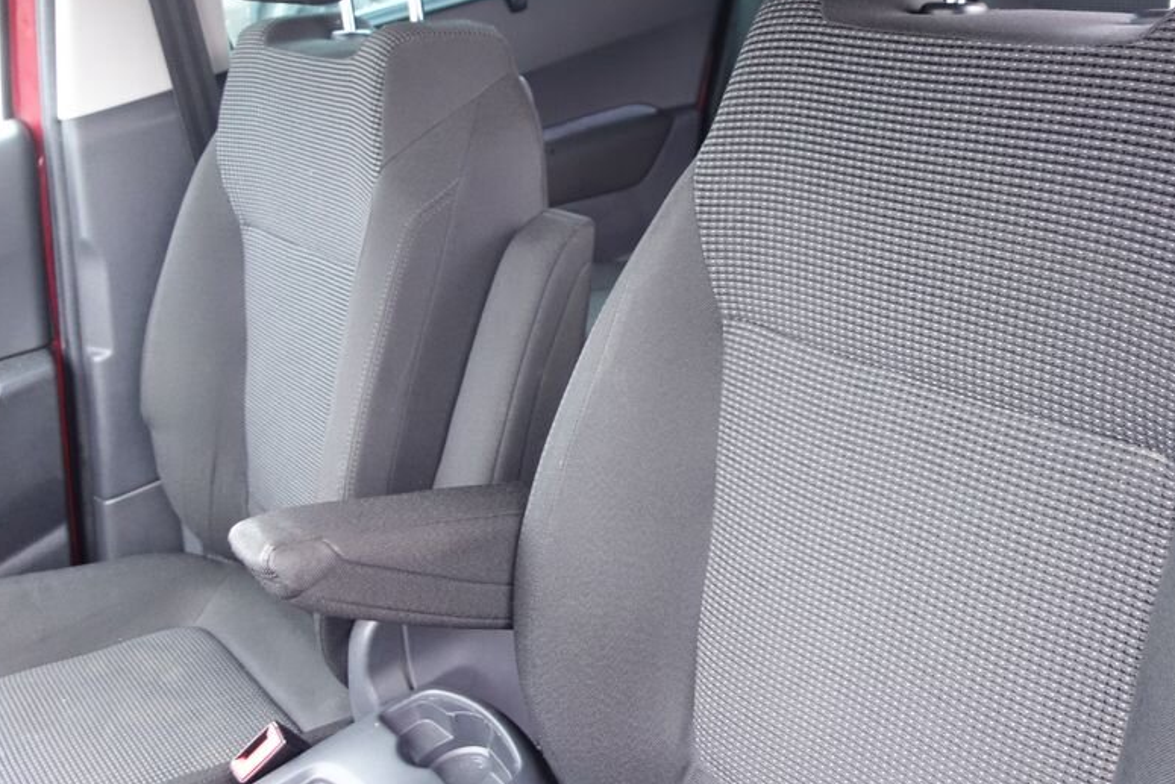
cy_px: 307
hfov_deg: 51.3
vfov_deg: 35.8
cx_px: 737
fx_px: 1208
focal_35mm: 37
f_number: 1.8
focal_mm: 10.4
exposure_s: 1/30
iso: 640
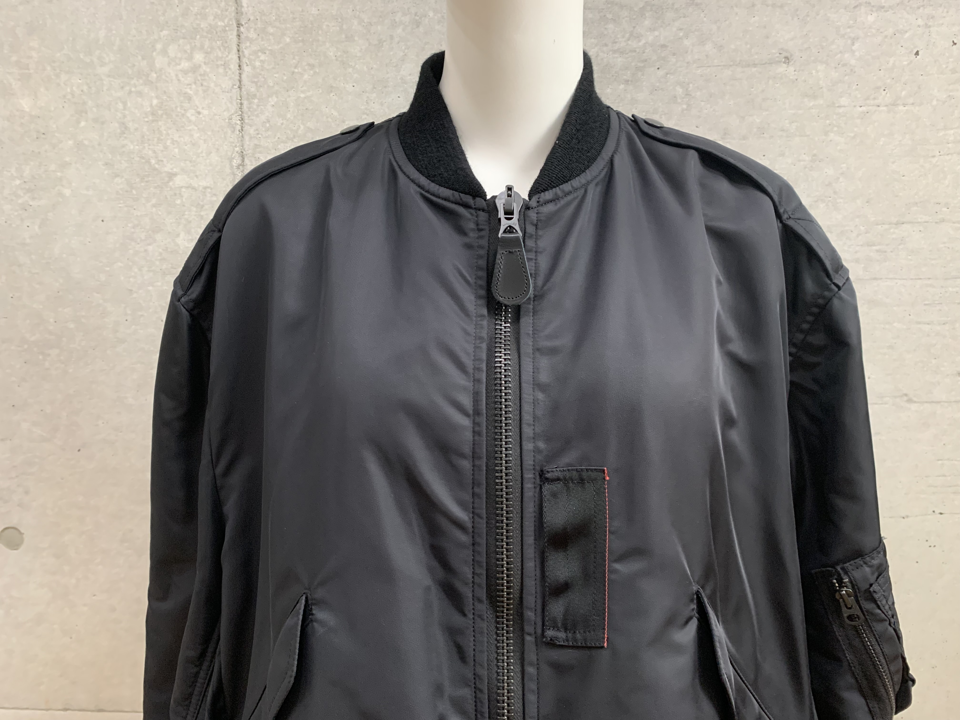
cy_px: 360
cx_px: 480
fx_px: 721
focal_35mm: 26
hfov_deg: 67.3
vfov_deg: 53.1
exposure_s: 1/60
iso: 250
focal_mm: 4.25
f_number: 1.8
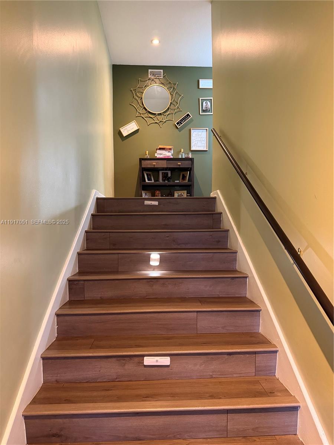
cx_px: 167
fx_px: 309
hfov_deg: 56.8
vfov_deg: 71.6
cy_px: 222
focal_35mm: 24
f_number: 1.78
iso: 800
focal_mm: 6.76
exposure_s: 1/40
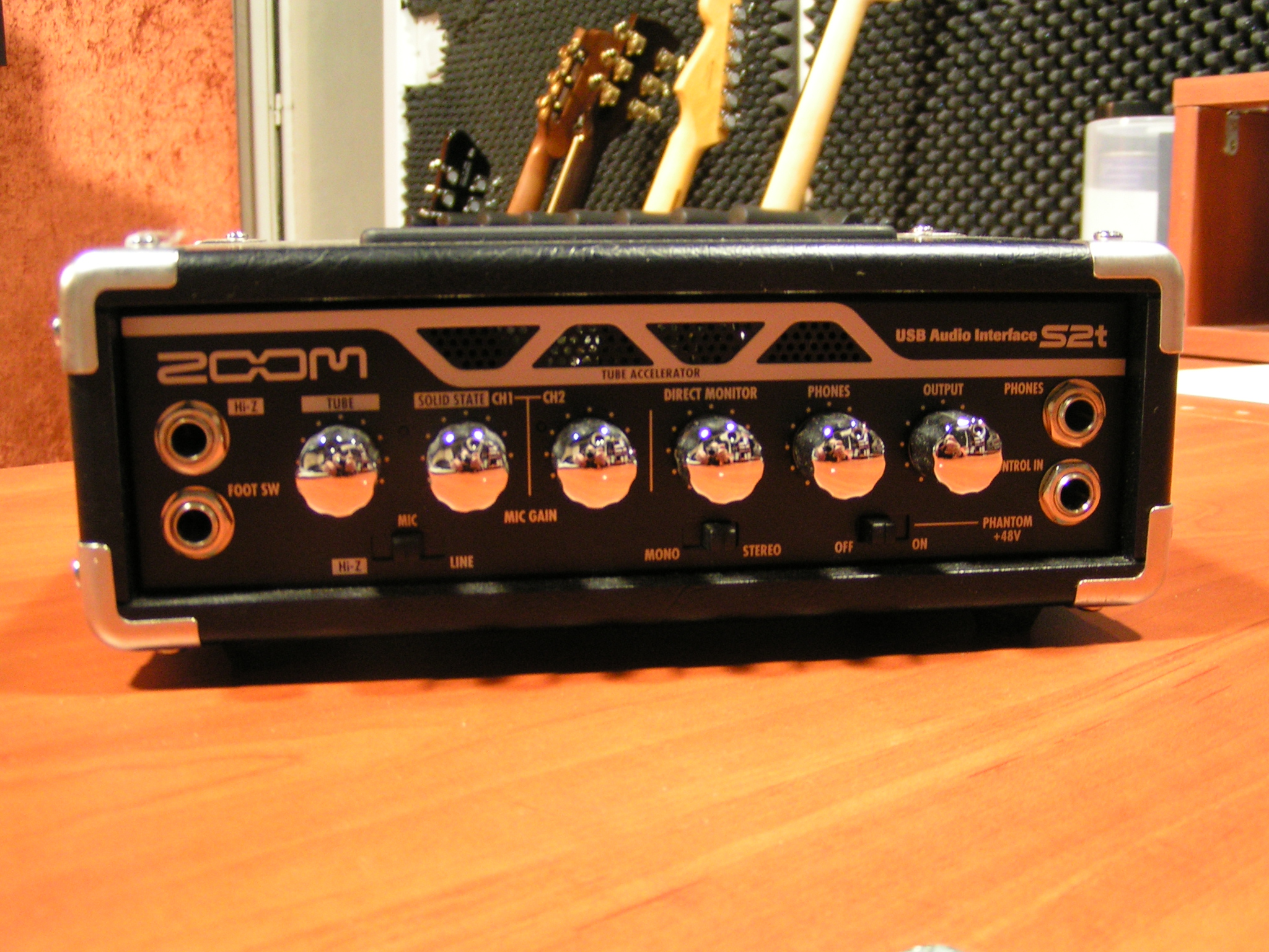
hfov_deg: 49.0
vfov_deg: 37.7
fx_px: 1393
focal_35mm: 38
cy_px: 476
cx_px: 634
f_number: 2.8
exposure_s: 1/1.3
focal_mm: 5.8
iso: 200
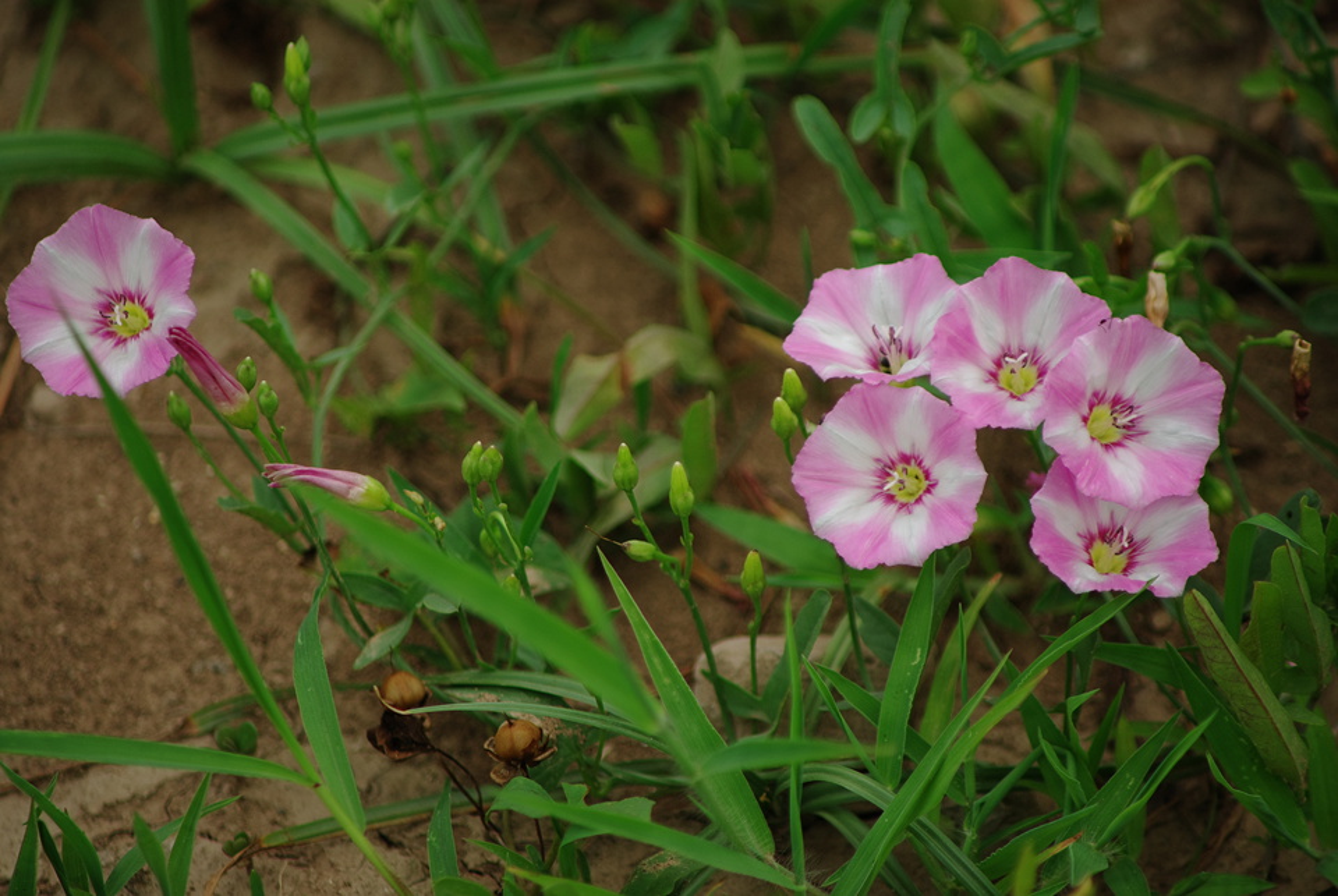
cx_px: 669
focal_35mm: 232
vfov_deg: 5.9
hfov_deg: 8.9
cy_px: 448
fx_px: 8634
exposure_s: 1/320
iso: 200
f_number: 4.5
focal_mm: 155
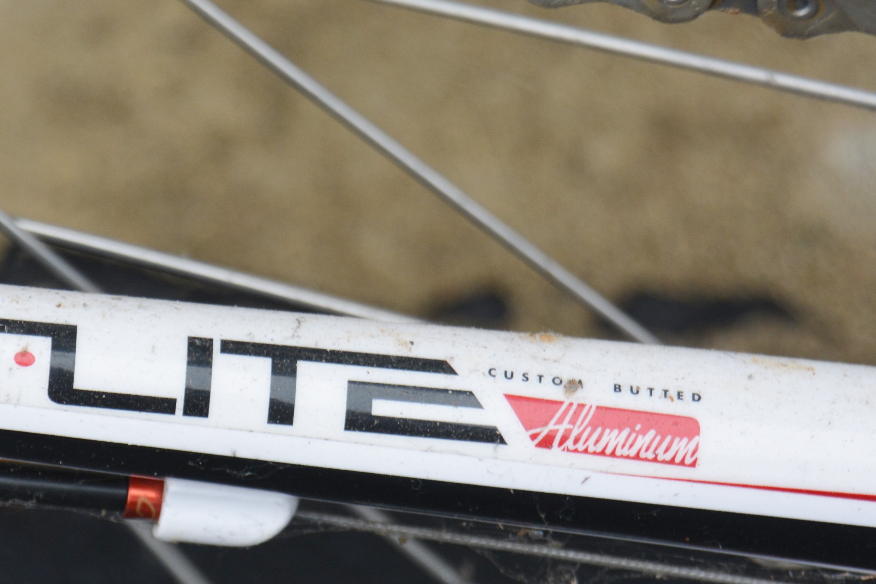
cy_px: 301
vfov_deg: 8.1
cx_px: 236
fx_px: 4137
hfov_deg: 12.1
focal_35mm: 170
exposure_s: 1/125
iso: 280
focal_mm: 55
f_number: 5.6
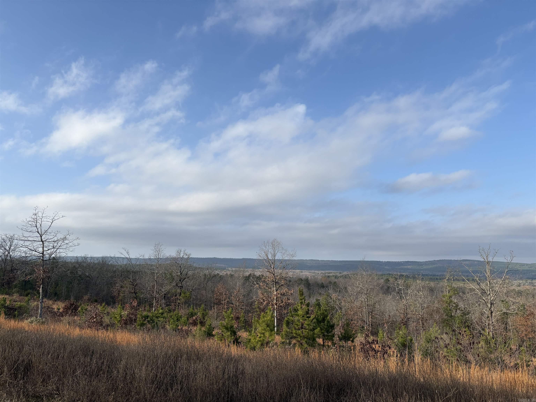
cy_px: 201
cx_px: 268
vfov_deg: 53.1
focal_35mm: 26
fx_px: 403
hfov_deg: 67.3
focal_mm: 5.96
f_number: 1.6
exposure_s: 1/3448
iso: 50
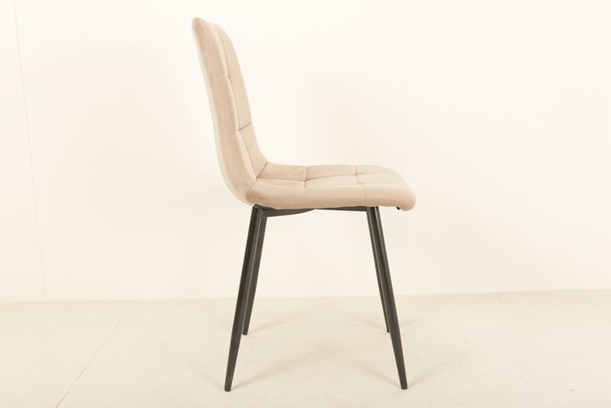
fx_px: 713
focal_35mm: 42
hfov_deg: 46.4
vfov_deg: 31.9
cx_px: 306
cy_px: 204
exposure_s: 1/160
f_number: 10
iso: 100
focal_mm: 42
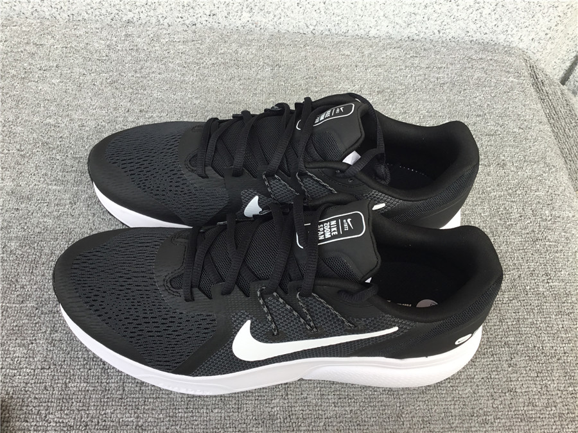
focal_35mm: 31
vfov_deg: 45.4
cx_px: 289
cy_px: 216
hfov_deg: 58.4
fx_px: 518
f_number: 2.4
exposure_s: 1/143
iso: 25
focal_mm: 3.3
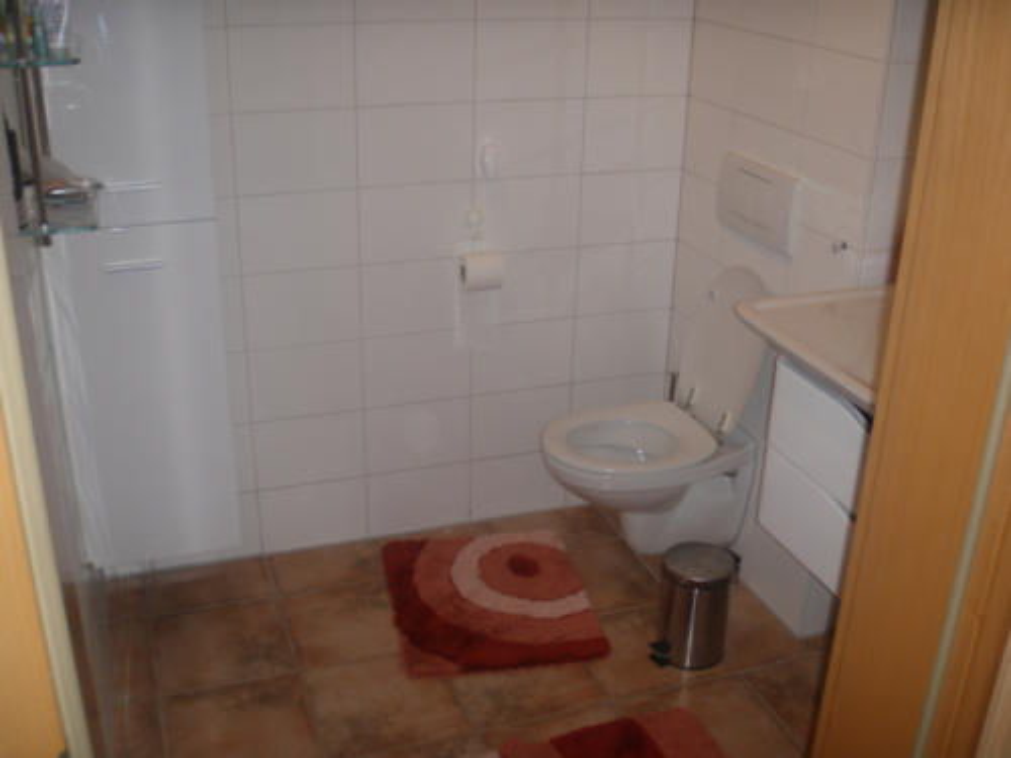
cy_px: 379
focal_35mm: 38
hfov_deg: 49.0
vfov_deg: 37.7
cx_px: 506
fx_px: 1110
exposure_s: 1/30
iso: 100
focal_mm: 6.7
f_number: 3.5
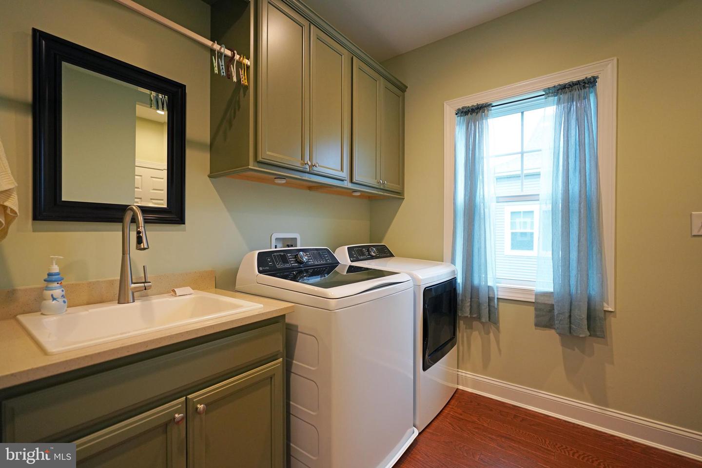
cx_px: 351
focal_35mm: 16
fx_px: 312
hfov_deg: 96.7
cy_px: 234
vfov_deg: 73.7
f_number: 3.2
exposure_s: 1/160
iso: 1600
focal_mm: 16
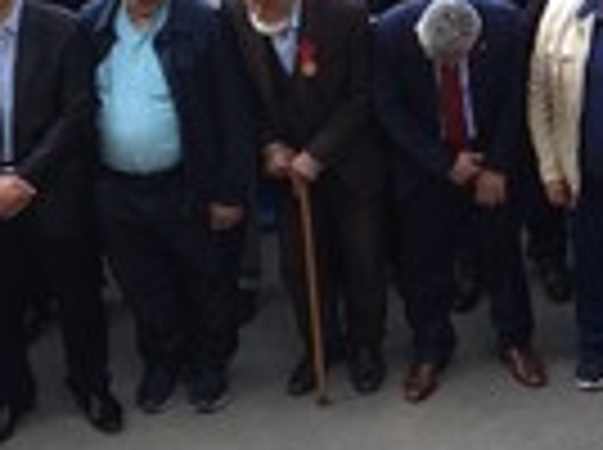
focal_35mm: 145
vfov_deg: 10.1
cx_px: 1098
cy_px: -18
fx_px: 2521
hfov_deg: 12.4
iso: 32
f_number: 2.2
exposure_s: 1/108
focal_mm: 4.15
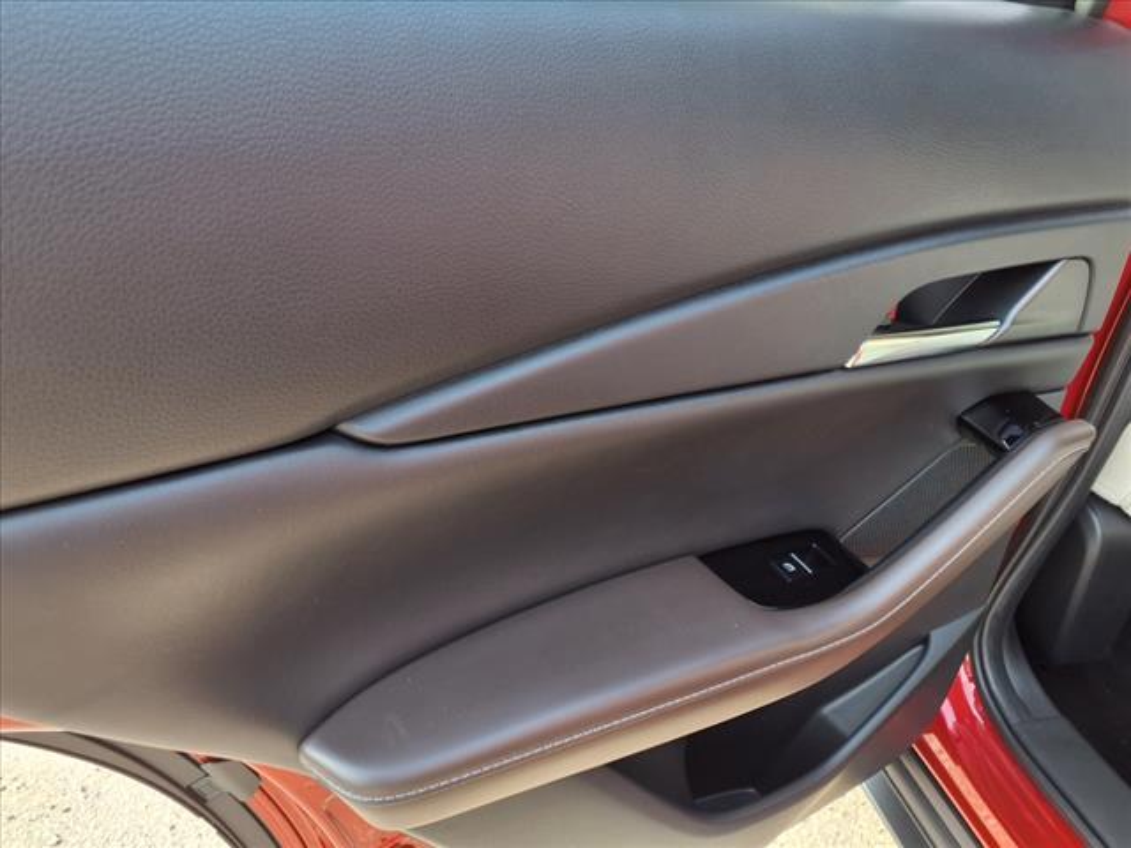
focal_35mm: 27
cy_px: 424
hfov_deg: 65.3
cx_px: 566
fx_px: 882
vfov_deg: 51.4
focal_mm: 3.58
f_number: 1.9
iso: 40
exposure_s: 1/120
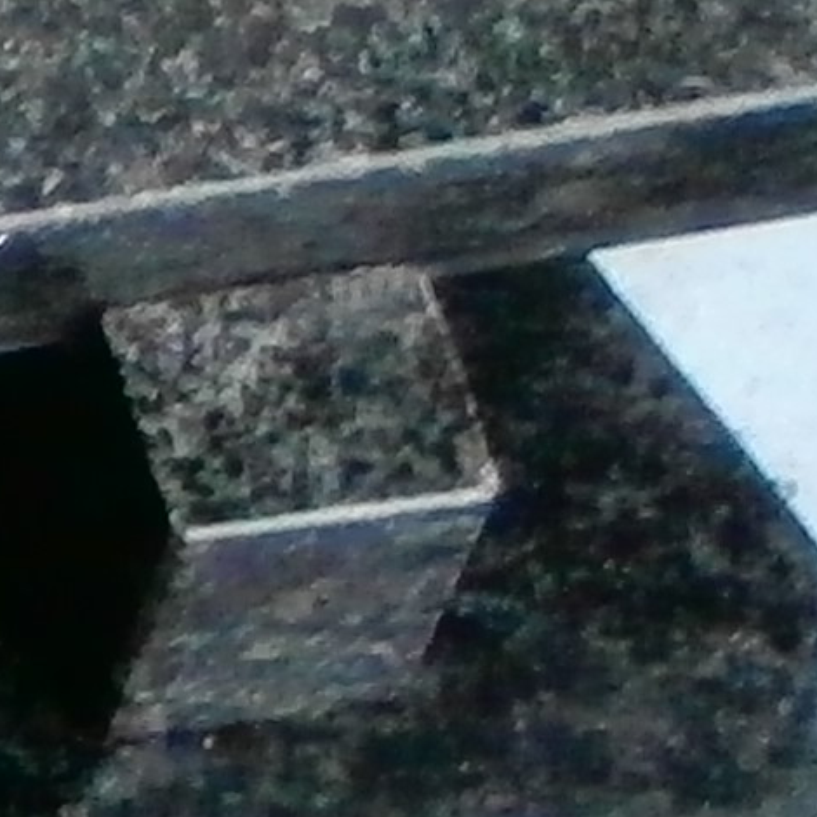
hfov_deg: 4.1
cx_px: -2011
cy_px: -419
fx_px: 10868
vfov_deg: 4.3
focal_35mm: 407
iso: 200
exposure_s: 1/40
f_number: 4.2
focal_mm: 8.29
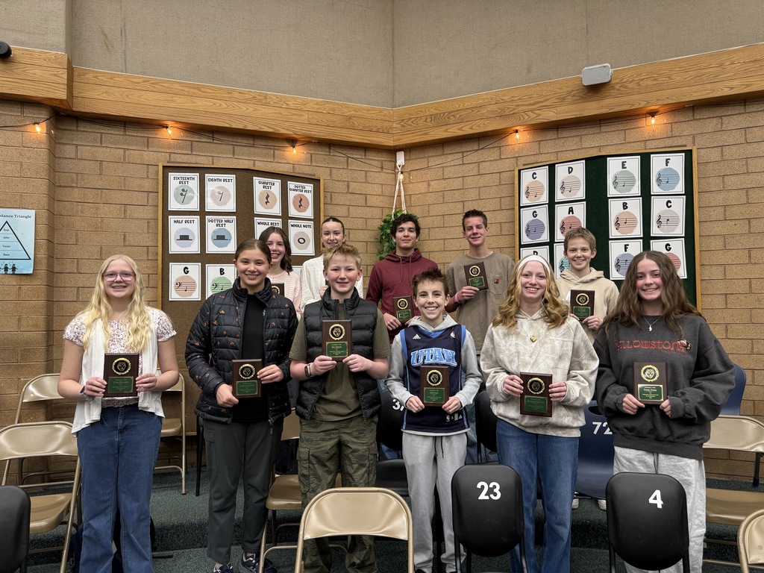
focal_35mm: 24
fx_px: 530
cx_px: 382
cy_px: 286
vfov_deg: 56.8
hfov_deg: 71.6
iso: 160
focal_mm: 6.76
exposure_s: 1/60
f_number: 1.78
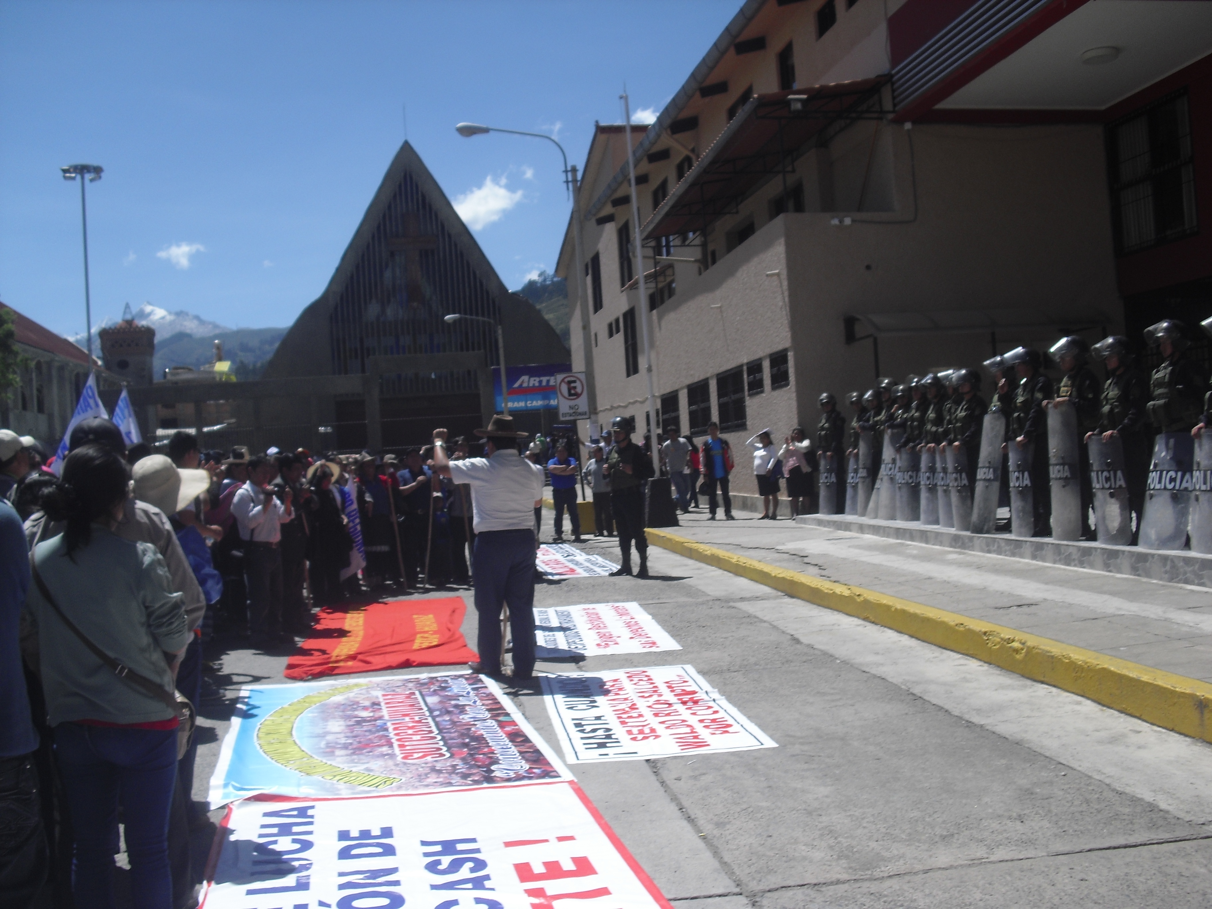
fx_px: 1260
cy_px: 454
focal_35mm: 36
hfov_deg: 51.4
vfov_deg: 39.7
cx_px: 606
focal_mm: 6.3
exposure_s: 1/200
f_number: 7.8
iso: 64
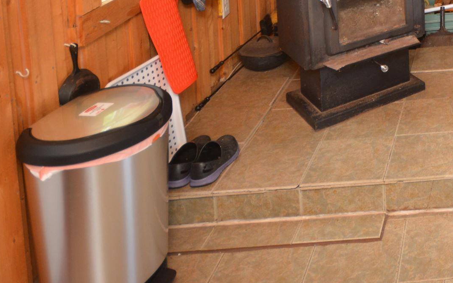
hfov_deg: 34.1
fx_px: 598
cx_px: 533
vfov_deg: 22.0
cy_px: -144
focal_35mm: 48
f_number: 4.2
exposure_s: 1/60
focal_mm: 11
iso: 360
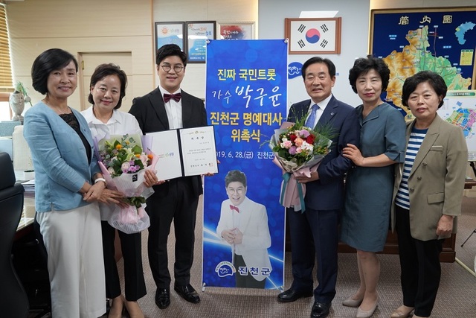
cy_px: 159
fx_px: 370
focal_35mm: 28
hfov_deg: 65.5
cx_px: 238
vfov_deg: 46.4
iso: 1250
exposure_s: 1/160
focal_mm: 28
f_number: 4
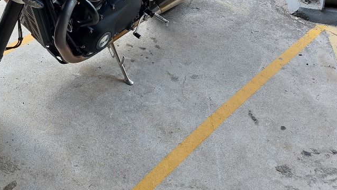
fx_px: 393
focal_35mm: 44
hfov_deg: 45.2
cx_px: 97
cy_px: -10
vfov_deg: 25.5
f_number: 1.8
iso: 80
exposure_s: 1/60
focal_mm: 5.23
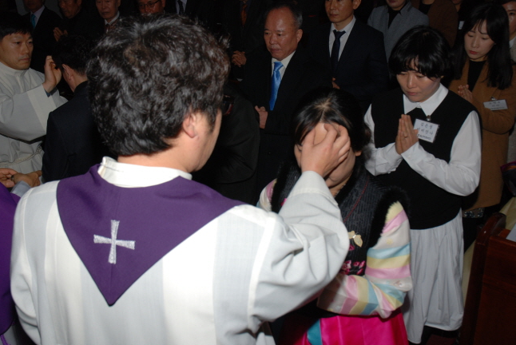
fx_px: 559
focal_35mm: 39
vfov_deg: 34.3
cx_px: 257
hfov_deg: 49.5
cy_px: 167
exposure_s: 1/60
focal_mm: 24
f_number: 8
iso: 200
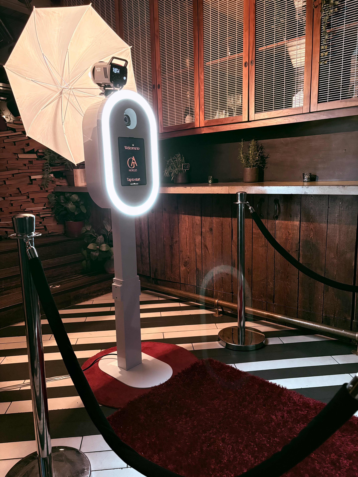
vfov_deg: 67.3
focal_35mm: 26
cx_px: 179
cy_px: 238
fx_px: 359
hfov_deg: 53.1
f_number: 1.6
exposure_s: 1/37
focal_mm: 5.96
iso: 640
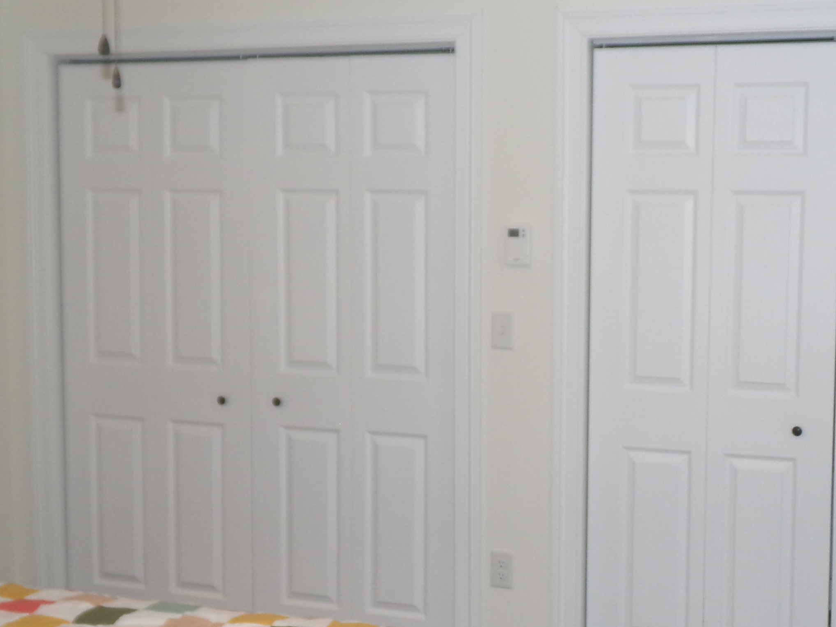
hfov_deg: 34.0
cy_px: 352
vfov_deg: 26.1
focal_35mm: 56
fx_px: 1352
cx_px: 566
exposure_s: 1/34
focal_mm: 6.6
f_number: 4
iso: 250
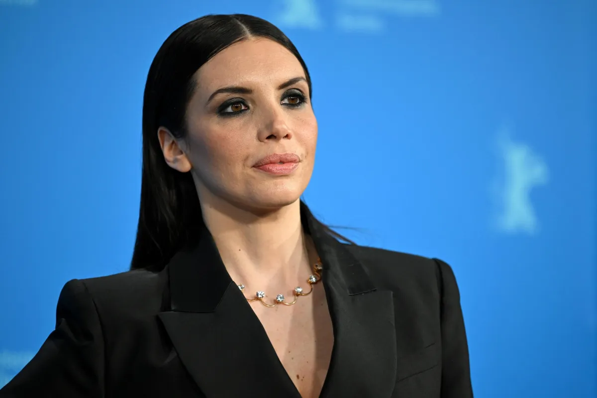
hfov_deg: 10.3
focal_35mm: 200
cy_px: 199
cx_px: 298
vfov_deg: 6.9
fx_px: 3316
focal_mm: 200
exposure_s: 1/500
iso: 1600
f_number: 2.8
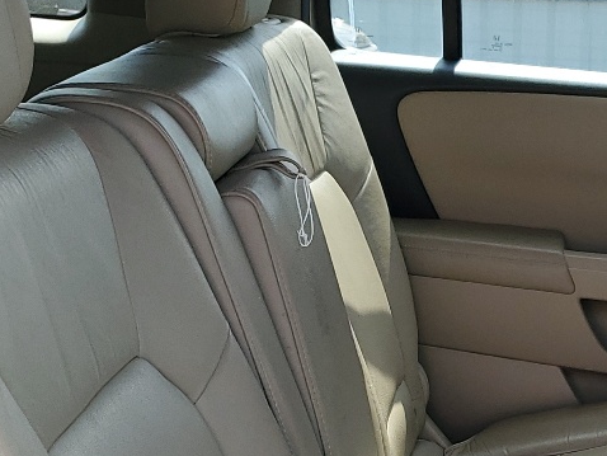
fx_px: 1526
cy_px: 544
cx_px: 597
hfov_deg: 21.7
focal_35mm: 87
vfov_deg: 16.3
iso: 50
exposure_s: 1/333
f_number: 1.5
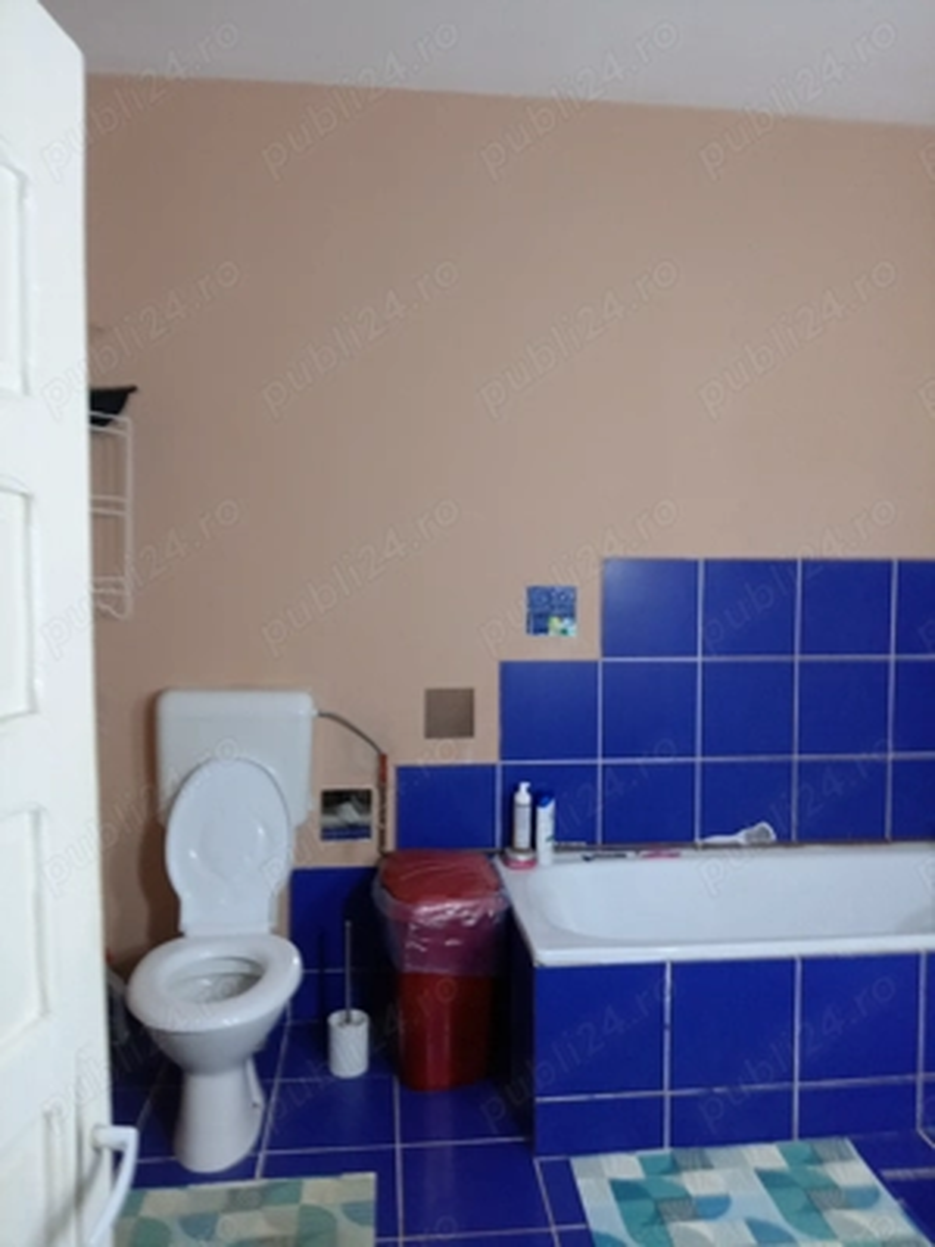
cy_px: 624
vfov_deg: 67.3
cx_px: 468
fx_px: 936
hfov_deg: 53.1
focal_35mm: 26
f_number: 1.8
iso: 334
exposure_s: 1/24
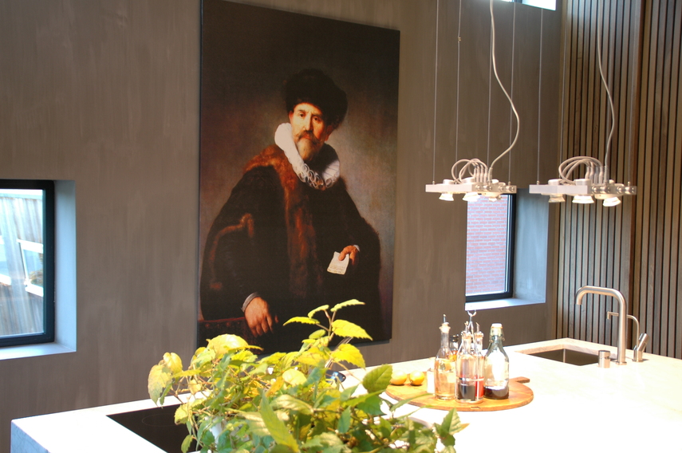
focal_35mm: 42
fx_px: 795
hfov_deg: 46.4
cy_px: 226
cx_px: 341
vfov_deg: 31.8
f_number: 4.2
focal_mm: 28
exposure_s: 1/13
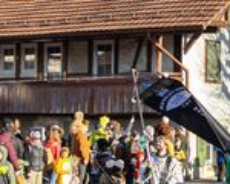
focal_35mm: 115
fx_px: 783
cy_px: 104
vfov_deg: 13.4
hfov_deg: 16.2
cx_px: 256
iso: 400
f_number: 4.5
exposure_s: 1/1000
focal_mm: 34
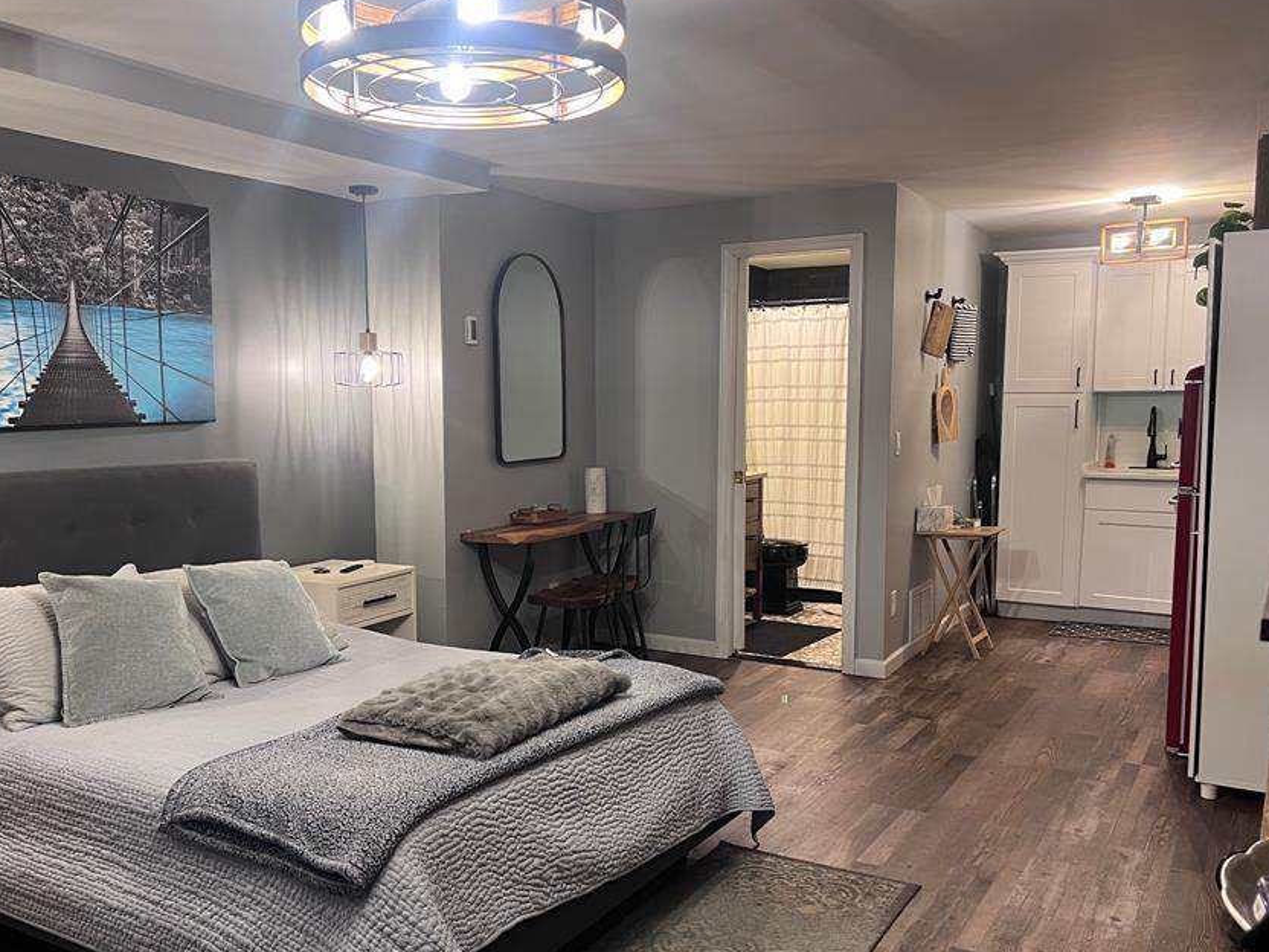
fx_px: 1173
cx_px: 572
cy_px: 516
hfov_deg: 56.7
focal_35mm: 32
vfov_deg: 44.1
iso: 200
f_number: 1.5
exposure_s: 1/60
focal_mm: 5.7
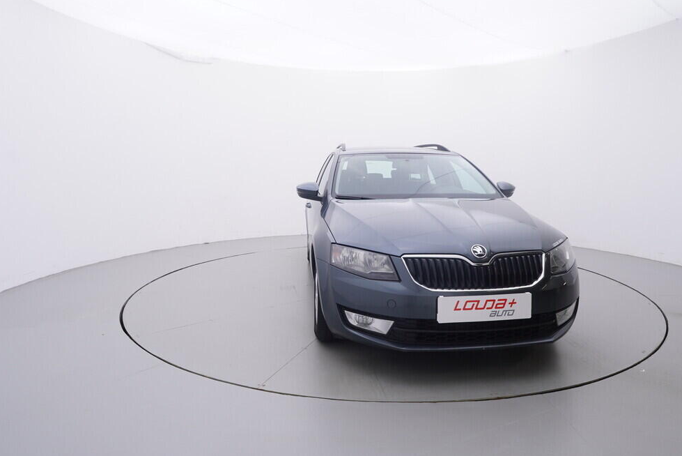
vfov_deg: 54.1
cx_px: 352
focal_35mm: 24
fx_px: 446
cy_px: 223
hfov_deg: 74.8
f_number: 5
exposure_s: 1/80
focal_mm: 15
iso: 200
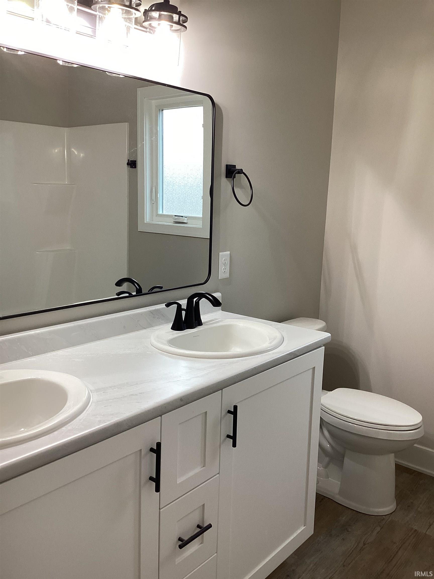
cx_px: 217
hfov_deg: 45.4
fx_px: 518
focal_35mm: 31
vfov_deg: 58.4
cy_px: 290
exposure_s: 1/60
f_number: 2.4
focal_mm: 3.3
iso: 80
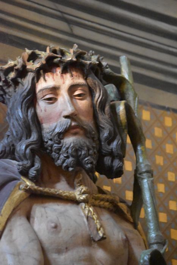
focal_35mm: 218
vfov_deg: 9.5
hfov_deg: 6.3
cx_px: 88
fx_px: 1603
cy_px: 132
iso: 12800
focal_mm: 145
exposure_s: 1/15
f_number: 5
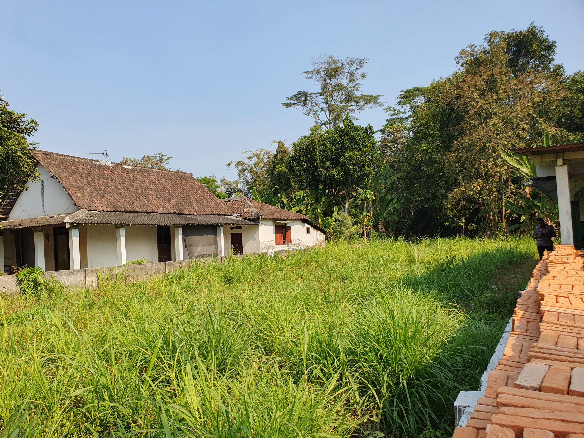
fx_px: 439
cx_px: 292
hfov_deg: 67.3
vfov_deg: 53.1
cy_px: 219
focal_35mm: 26
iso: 50
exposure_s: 1/990
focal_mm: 4.32
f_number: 2.4
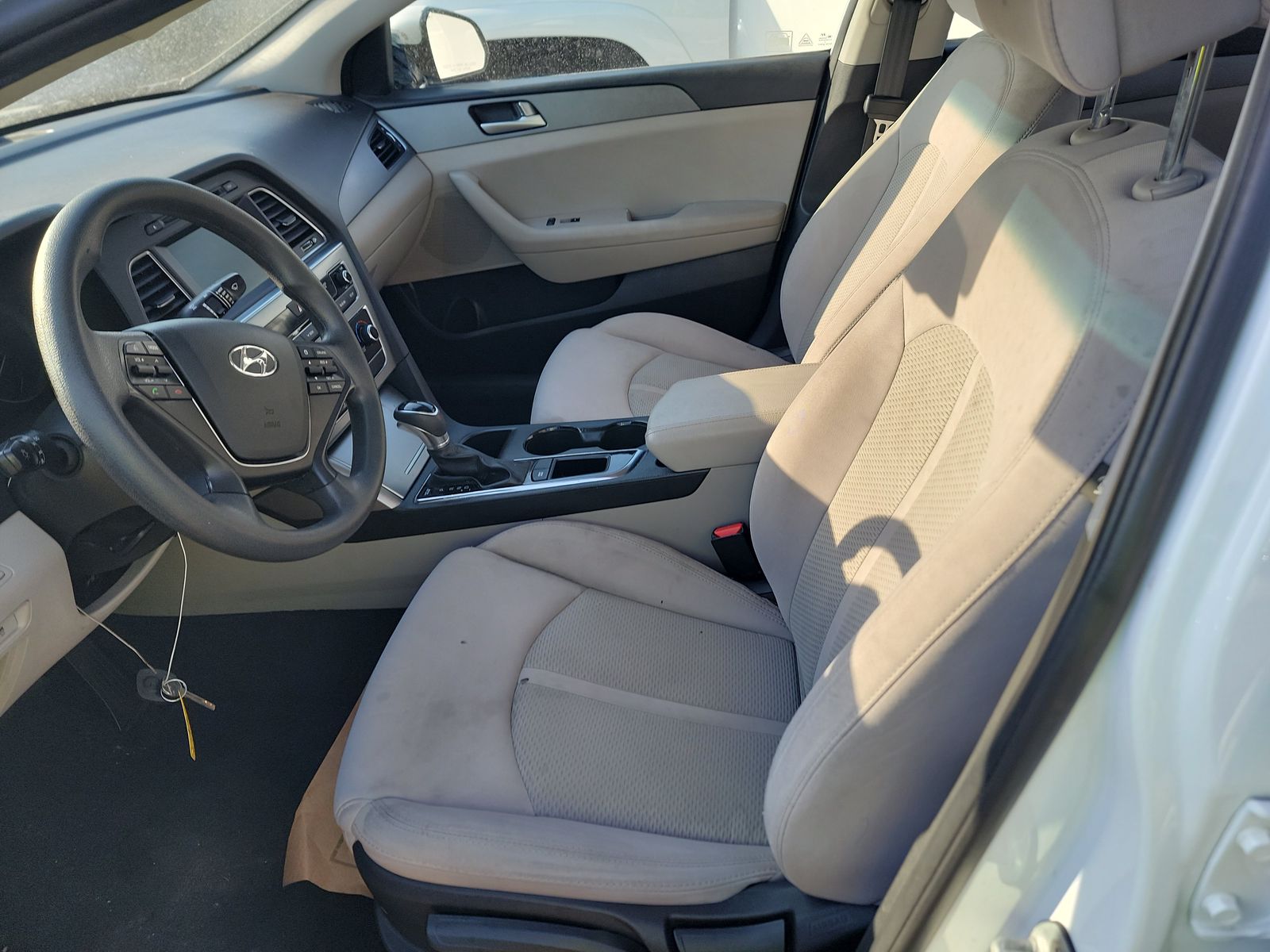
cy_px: 476
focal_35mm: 24
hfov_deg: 71.6
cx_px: 635
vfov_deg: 56.8
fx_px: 881
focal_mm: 6.7
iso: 50
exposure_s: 1/183
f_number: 1.8
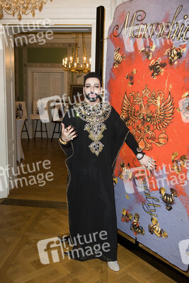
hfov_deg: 41.1
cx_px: 94
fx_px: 252
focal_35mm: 32
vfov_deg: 58.7
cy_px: 142
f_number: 4
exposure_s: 1/125
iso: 1250
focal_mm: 32
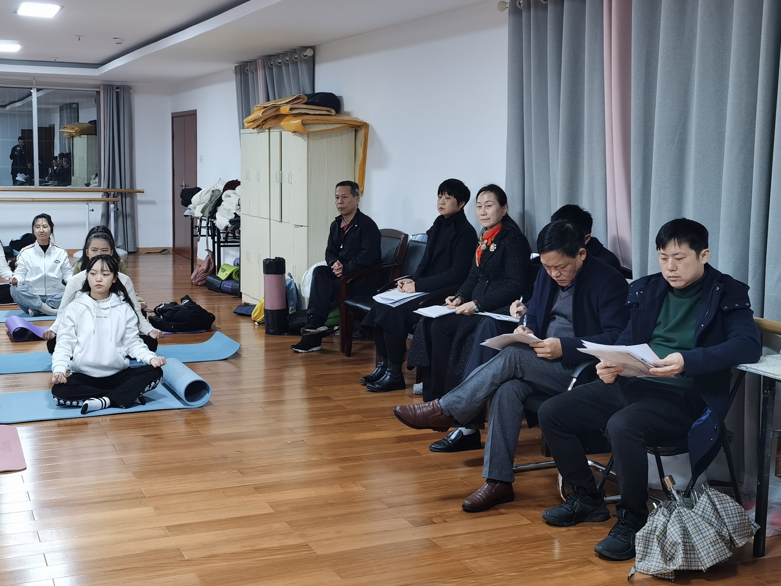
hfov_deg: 41.2
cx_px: 397
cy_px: 289
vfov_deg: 31.5
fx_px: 1038
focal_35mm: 46
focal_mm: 5.56
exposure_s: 1/50
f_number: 1.6
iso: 125
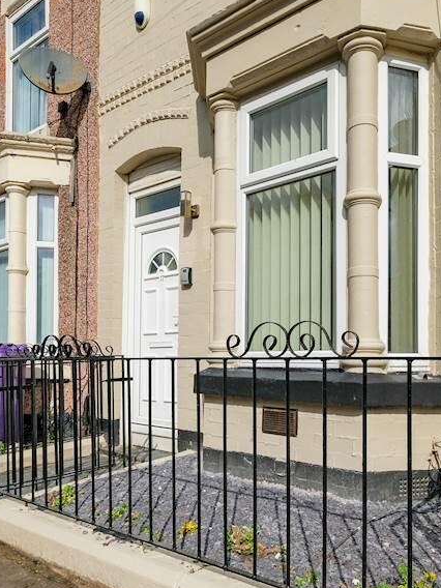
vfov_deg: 67.3
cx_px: 271
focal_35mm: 26
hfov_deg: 52.6
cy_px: 290
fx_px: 442
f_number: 8
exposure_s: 1/1500
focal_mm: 10
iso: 400
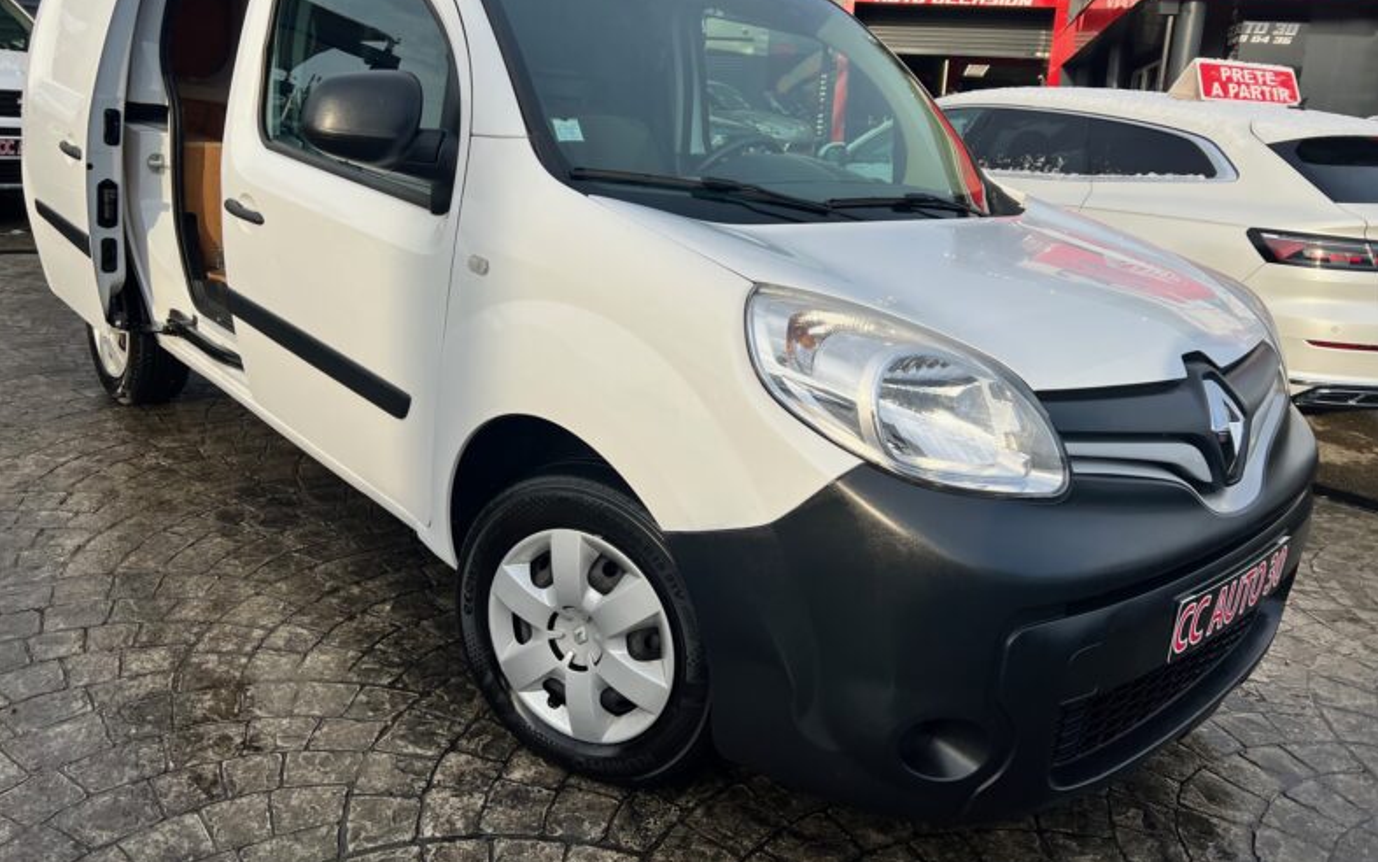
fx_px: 1052
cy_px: 373
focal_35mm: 28
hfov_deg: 66.5
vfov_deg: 44.4
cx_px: 686
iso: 50
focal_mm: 5.7
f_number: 1.5
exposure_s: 1/2762
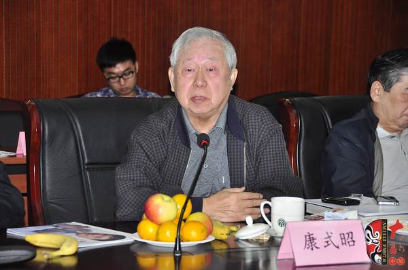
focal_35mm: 112
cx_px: 204
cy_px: 135
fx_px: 1273
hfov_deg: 18.2
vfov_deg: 12.1
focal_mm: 75
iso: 800
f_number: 5.6
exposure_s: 1/200
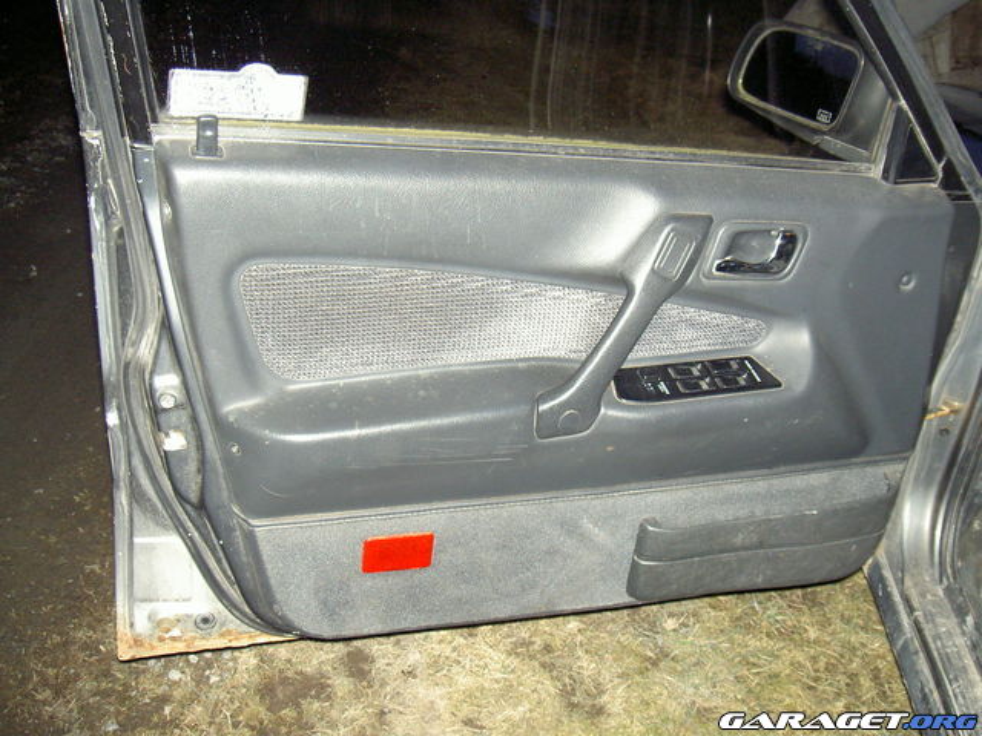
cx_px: 491
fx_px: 1106
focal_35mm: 39
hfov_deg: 47.9
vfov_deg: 36.8
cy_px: 368
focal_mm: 8
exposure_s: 1/60
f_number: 2.8
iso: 200
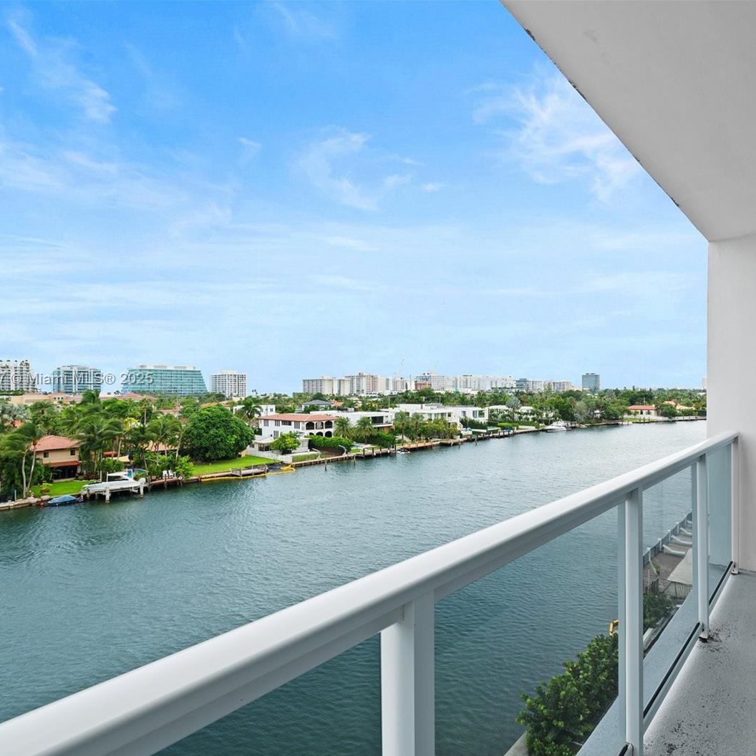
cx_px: 497
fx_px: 445
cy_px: 380
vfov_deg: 80.7
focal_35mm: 18
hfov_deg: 78.4
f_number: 8
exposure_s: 1/160
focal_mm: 14
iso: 200
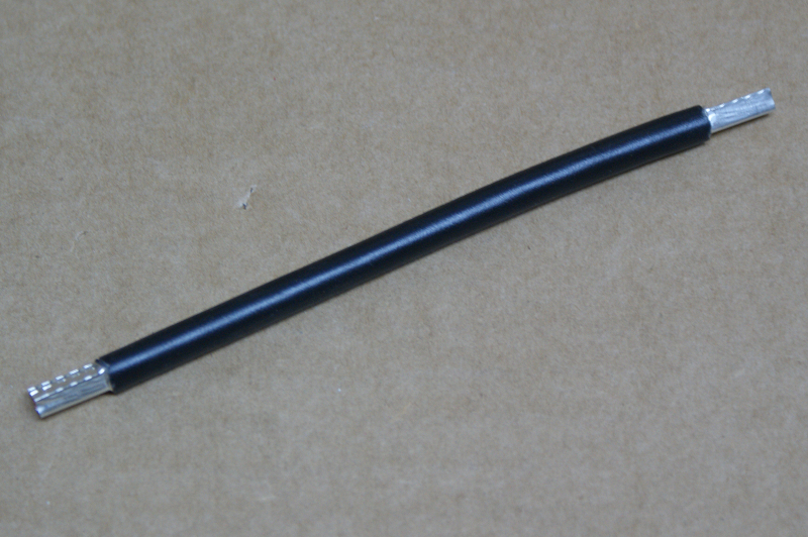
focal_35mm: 105
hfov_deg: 19.5
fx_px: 2355
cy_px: 268
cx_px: 404
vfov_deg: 13.0
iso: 400
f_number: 5.6
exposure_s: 1/13
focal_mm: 70
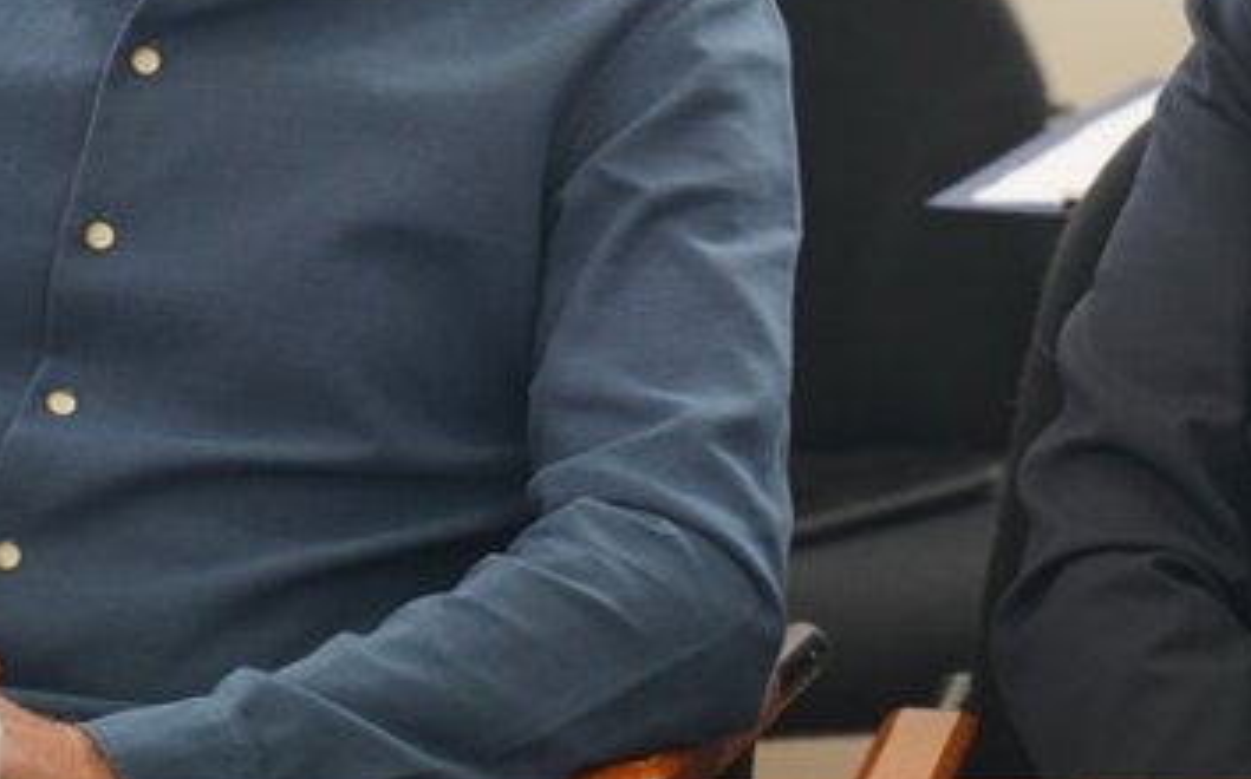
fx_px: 7563
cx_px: 1042
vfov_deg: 5.9
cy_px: 51
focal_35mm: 222
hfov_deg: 9.4
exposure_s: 1/200
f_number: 2.8
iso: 1250
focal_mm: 75
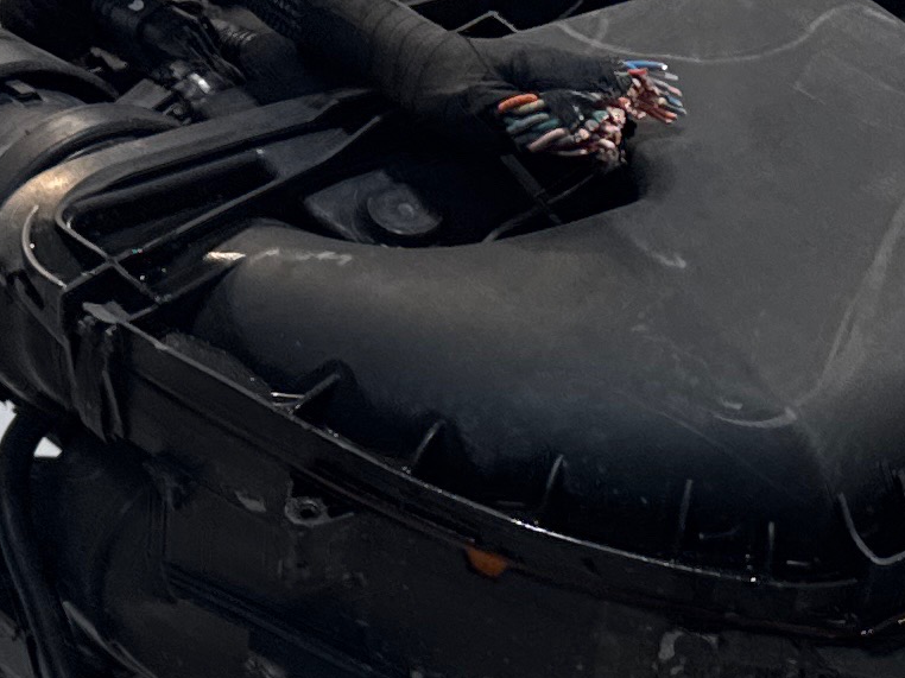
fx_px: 3319
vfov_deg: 11.5
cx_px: 988
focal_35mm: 127
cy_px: 674
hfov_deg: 15.1
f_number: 1.78
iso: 50
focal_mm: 6.76
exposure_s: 1/100
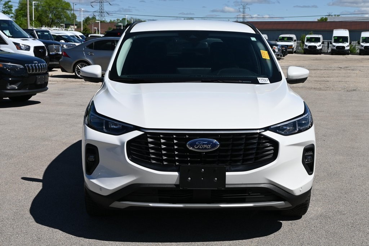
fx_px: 584
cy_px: 123
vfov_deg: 23.8
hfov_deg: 35.0
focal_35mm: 57
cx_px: 184
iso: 100
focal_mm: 38
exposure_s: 1/500
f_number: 8
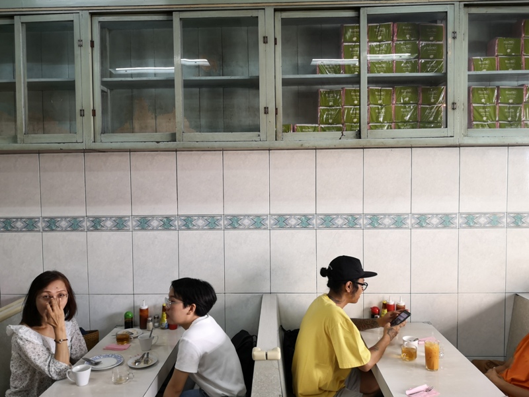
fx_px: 413
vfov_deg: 51.4
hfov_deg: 65.3
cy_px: 198
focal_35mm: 27
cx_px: 264
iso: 100
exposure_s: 1/50
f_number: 1.8
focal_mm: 3.95
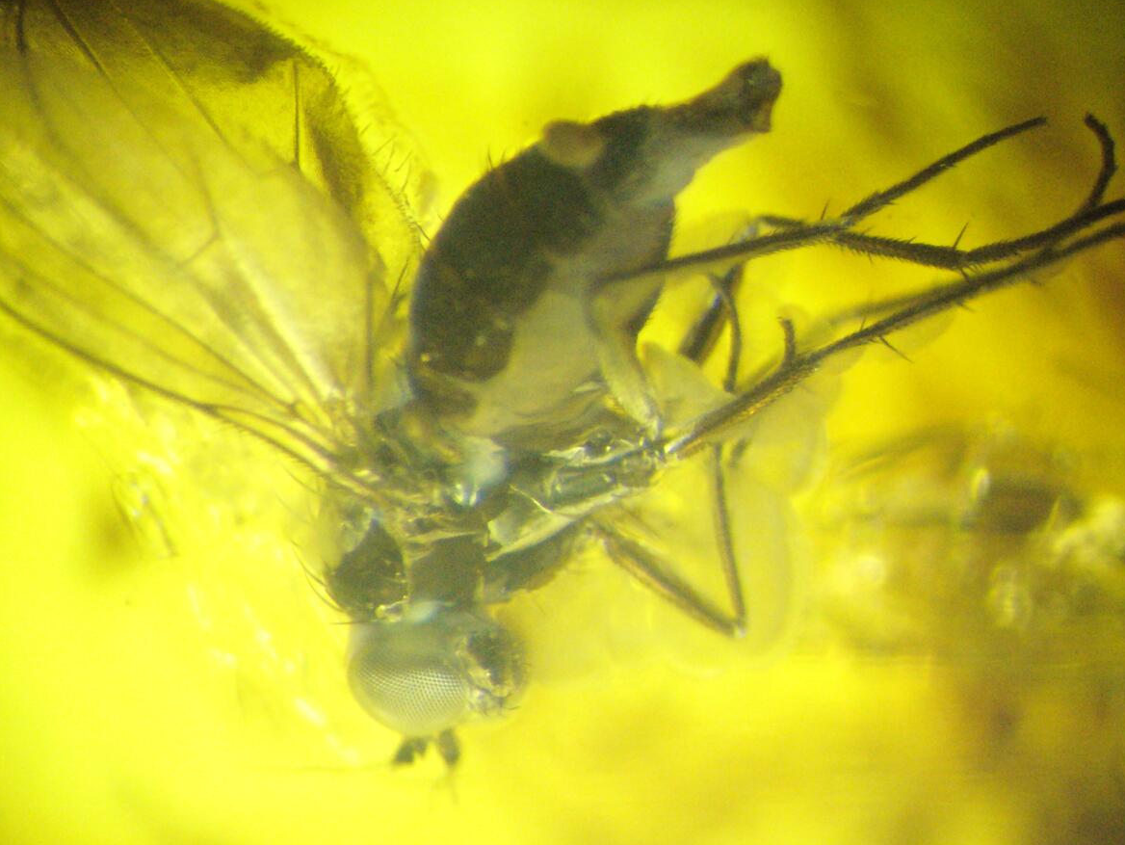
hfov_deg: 21.3
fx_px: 2991
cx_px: 538
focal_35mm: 92
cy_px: 411
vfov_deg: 16.1
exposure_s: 1/250
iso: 400
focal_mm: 14.3
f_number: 4.5
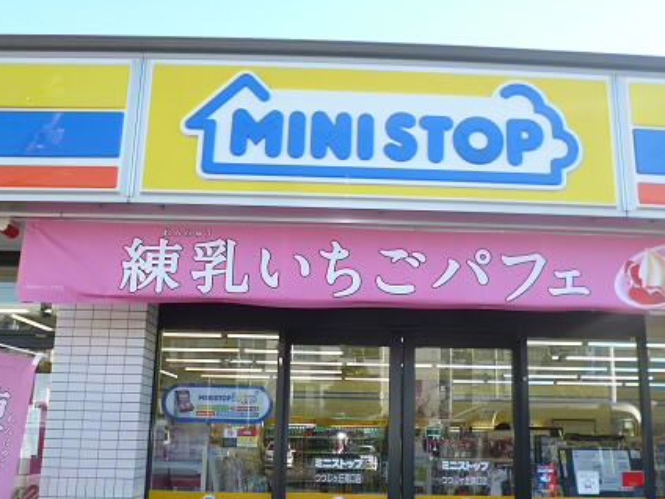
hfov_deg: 53.8
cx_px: 372
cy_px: 287
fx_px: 653
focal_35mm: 34
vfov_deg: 41.7
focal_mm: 4.3
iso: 100
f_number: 2.5
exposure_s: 1/320
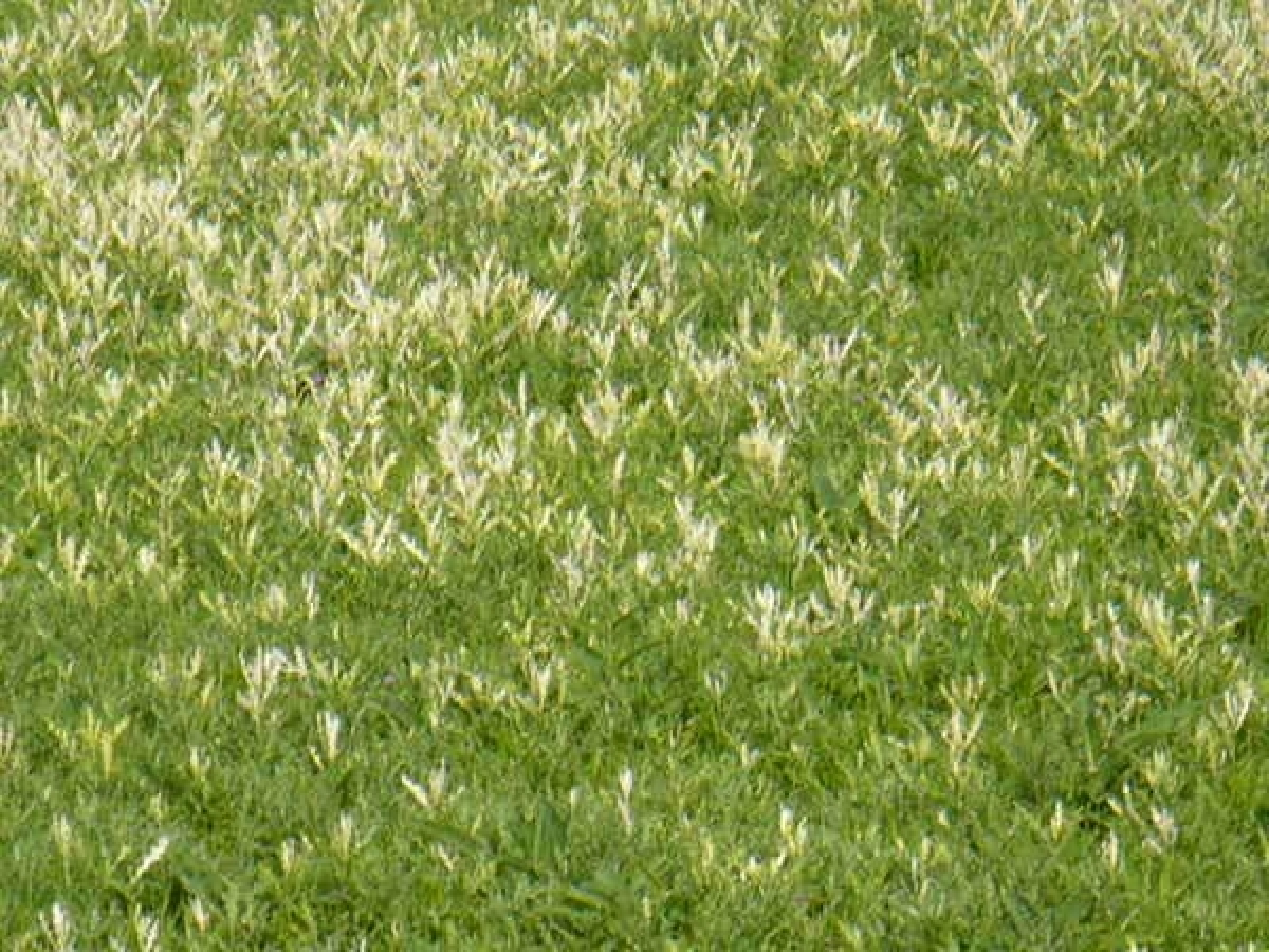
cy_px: 476
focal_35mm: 332
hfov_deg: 6.0
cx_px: 634
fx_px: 12171
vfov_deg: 4.5
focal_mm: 36.6
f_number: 4.5
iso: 100
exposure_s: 1/500
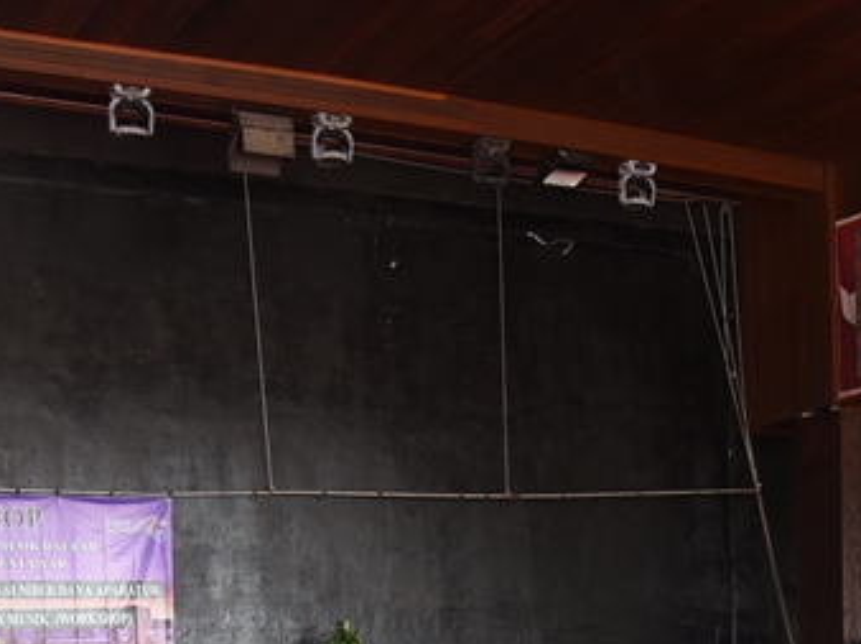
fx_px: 1740
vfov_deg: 19.3
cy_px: 848
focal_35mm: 70
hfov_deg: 27.4
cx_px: 639
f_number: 5.6
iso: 800
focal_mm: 24
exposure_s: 1/125
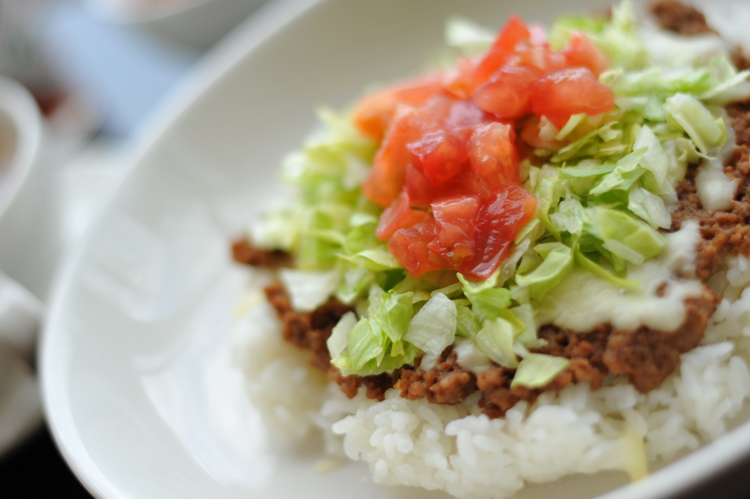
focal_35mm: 77
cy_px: 243
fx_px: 1603
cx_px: 365
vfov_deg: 17.7
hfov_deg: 26.3
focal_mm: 50
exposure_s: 1/1250
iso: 200
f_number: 1.8
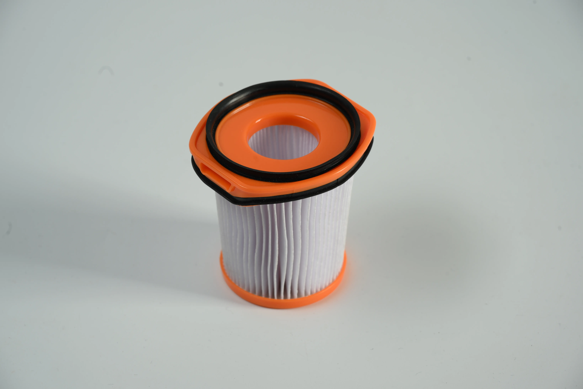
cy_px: 194
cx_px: 292
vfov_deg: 11.4
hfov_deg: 17.1
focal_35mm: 120
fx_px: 1943
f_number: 11
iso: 100
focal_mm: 120
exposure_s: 1/125
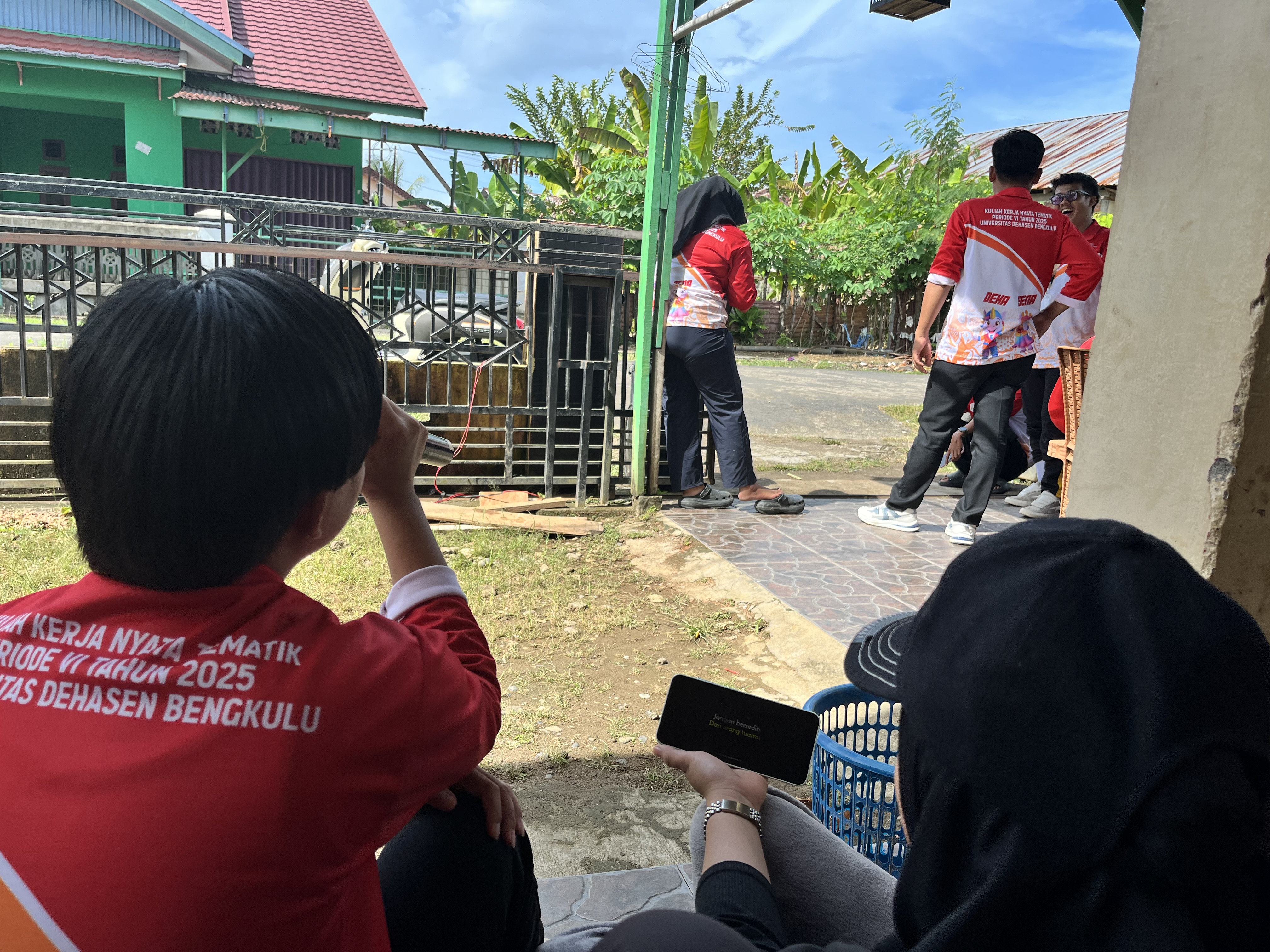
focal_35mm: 26
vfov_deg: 53.1
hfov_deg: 67.3
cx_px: 635
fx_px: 954
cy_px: 476
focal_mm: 5.1
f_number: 1.6
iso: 50
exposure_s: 1/1721
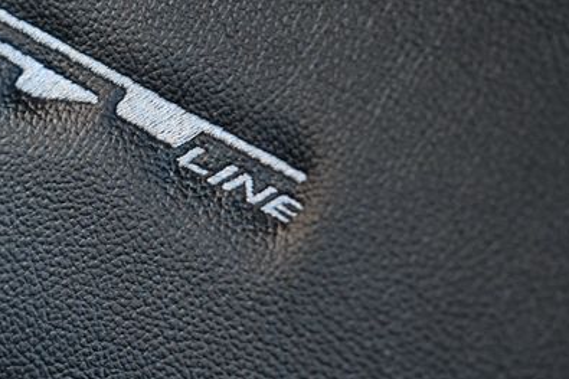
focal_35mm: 133
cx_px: 115
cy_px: 120
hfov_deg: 15.3
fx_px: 2101
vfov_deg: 10.3
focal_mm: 55
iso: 1600
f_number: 5.6
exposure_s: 1/125
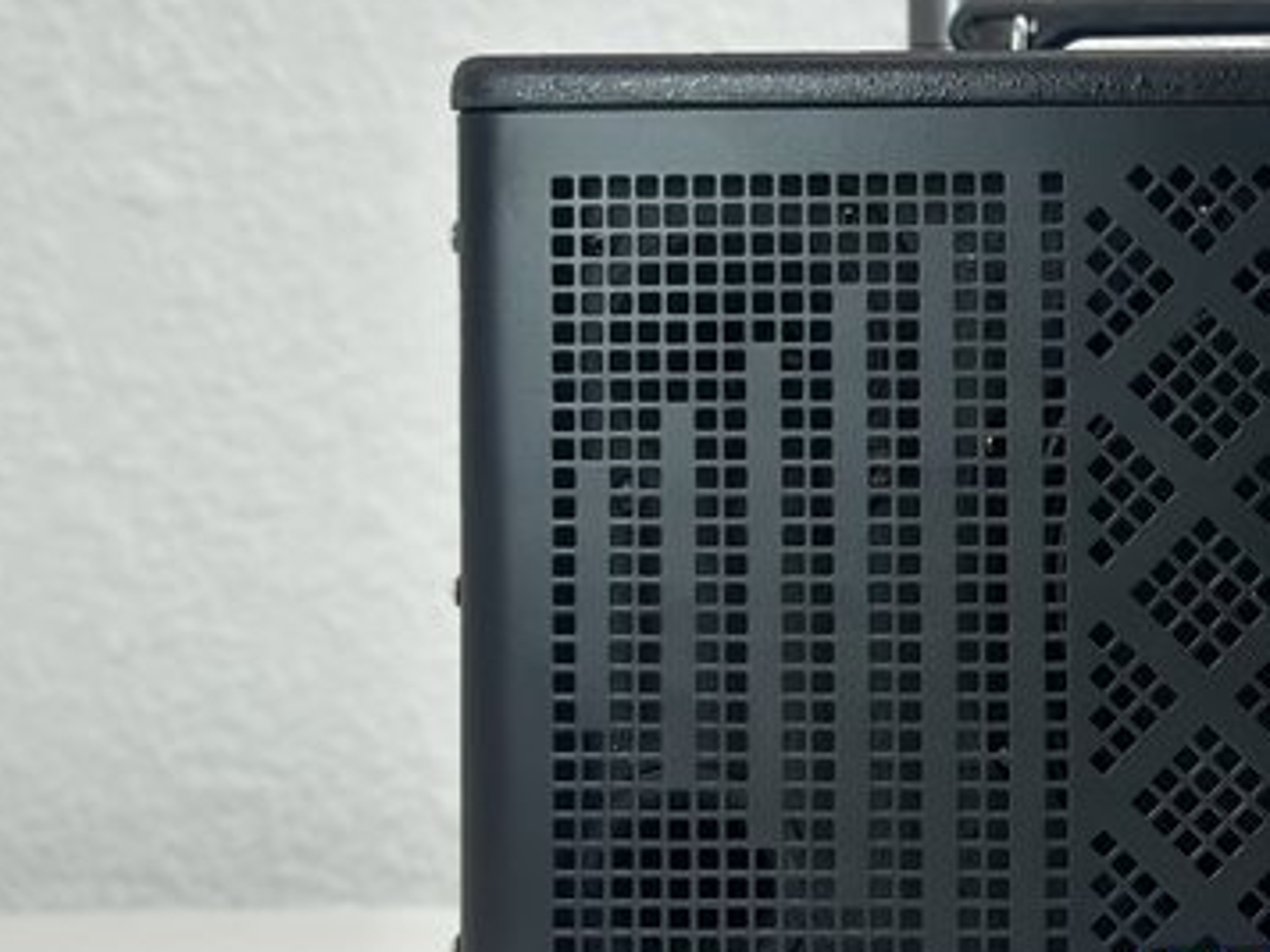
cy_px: 303
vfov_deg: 13.7
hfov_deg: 17.7
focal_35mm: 108
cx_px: 1288
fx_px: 3962
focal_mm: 6.86
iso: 80
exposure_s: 1/293
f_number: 1.78
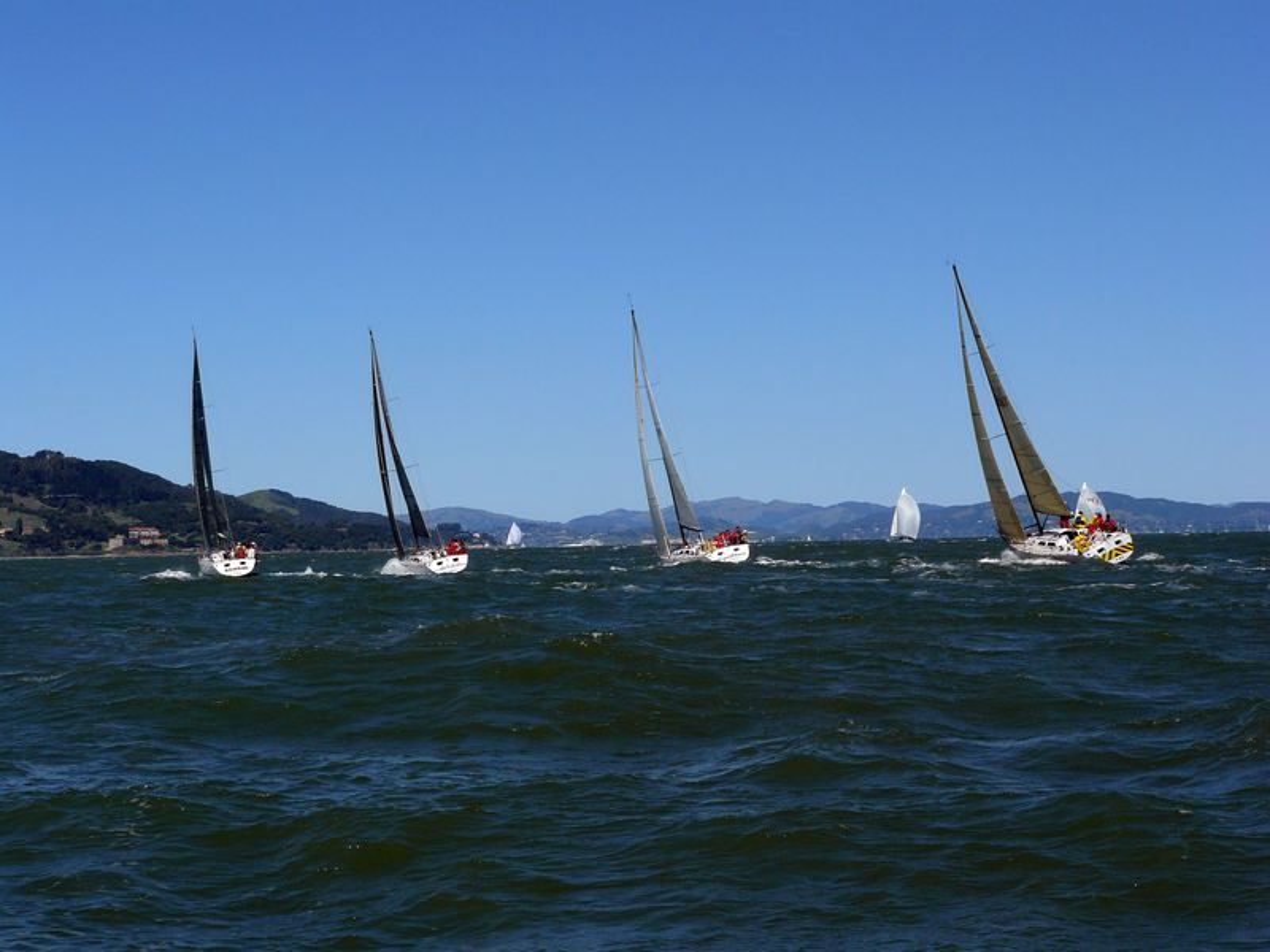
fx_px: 2678
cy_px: 476
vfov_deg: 20.2
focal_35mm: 73
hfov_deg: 26.7
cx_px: 635
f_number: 5.6
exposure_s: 1/1000
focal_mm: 12.2
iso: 100
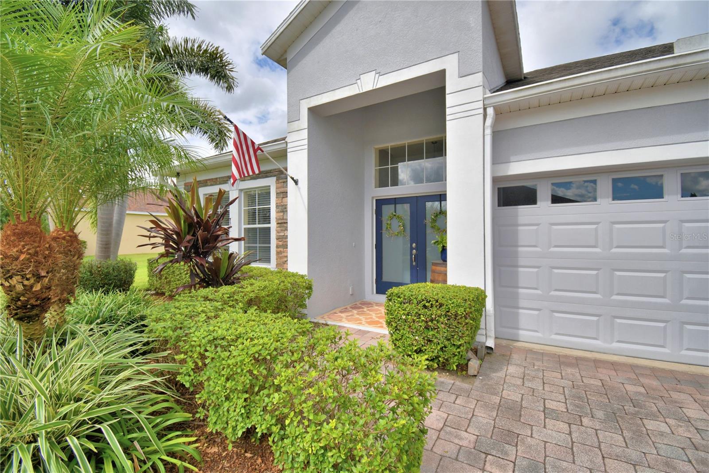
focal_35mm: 15
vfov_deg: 77.3
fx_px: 295
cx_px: 354
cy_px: 236
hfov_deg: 100.4
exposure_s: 1/1000
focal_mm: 10
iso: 100
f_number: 4.5
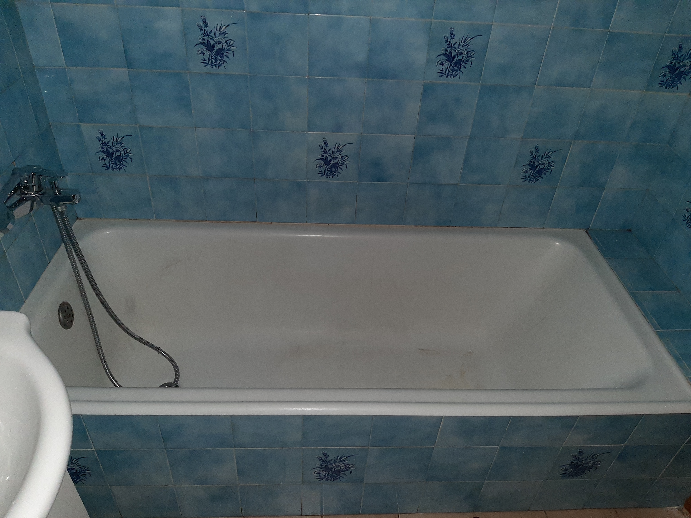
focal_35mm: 27
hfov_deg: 65.3
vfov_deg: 51.4
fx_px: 539
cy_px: 259
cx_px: 346
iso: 1000
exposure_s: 1/17
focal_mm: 3.93
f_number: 1.7
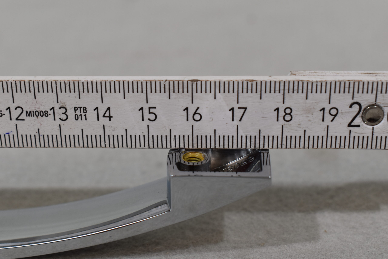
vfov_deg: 22.6
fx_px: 647
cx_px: 194
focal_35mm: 60
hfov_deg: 33.4
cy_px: 130
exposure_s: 1/60
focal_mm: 40
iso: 360
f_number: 8
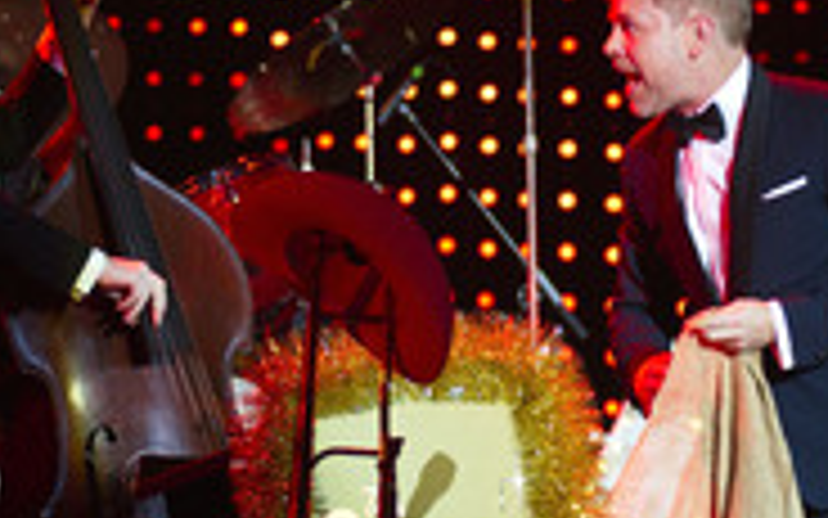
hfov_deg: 7.0
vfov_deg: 4.4
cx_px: 722
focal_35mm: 299
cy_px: 293
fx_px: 6747
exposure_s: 1/200
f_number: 2.8
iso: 1600
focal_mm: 120
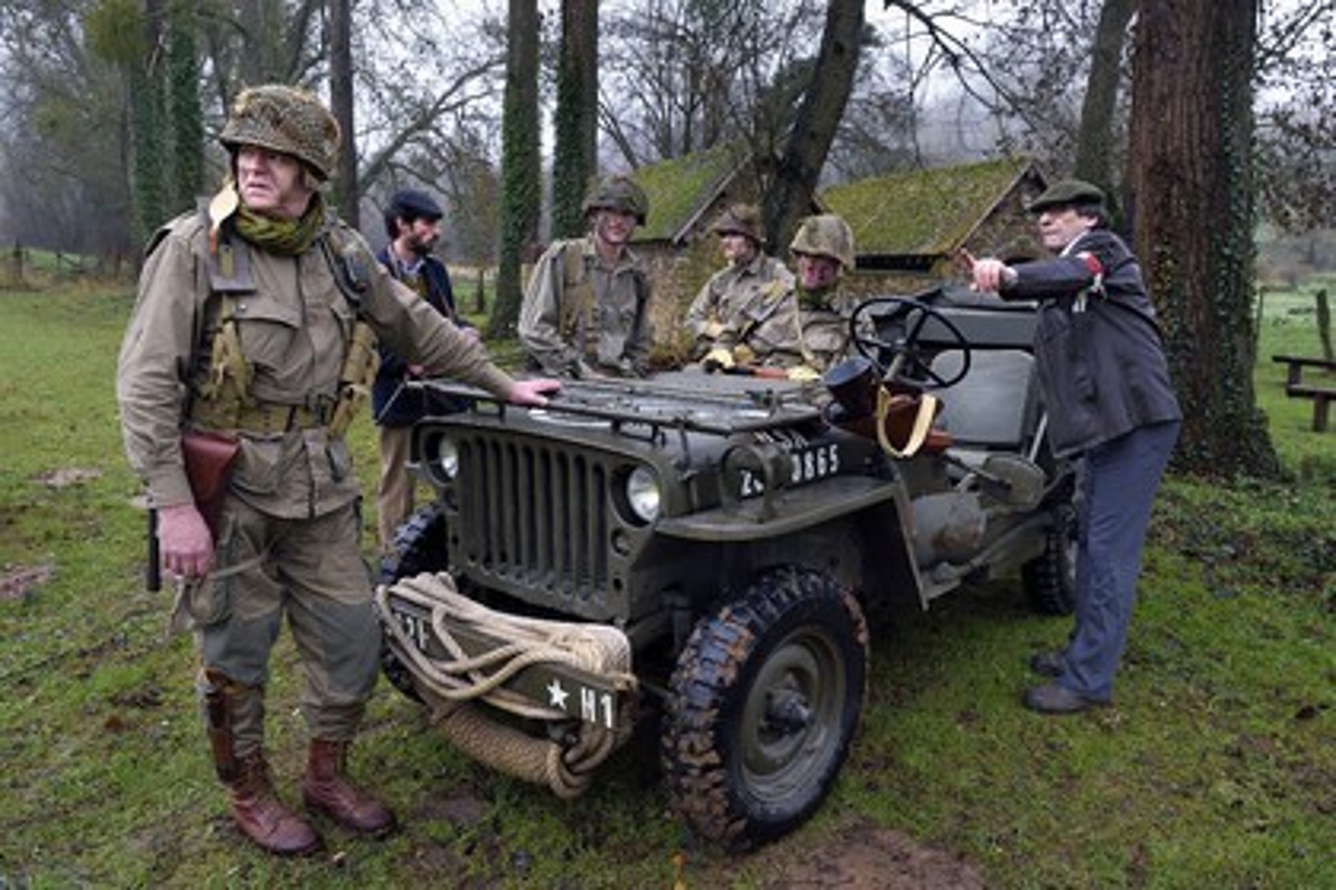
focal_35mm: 26
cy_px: 445
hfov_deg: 69.4
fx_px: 965
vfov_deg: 49.6
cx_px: 668
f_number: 8
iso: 1600
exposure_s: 1/100
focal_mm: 26
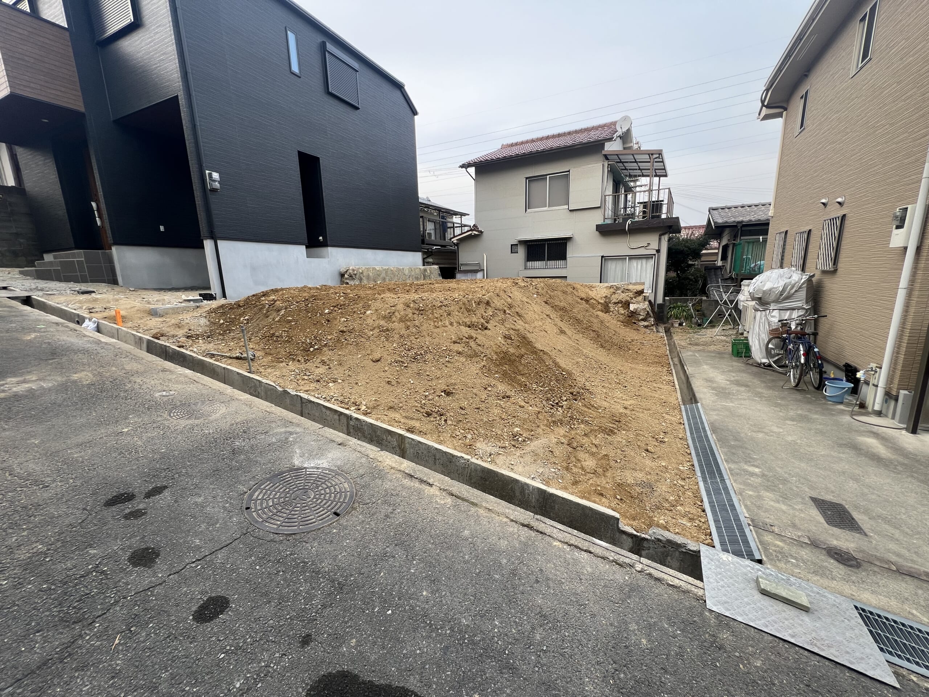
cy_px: 348
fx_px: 349
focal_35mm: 13
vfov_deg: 89.9
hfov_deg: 106.2
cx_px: 464
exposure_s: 1/99
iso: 32
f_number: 1.8
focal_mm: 1.57
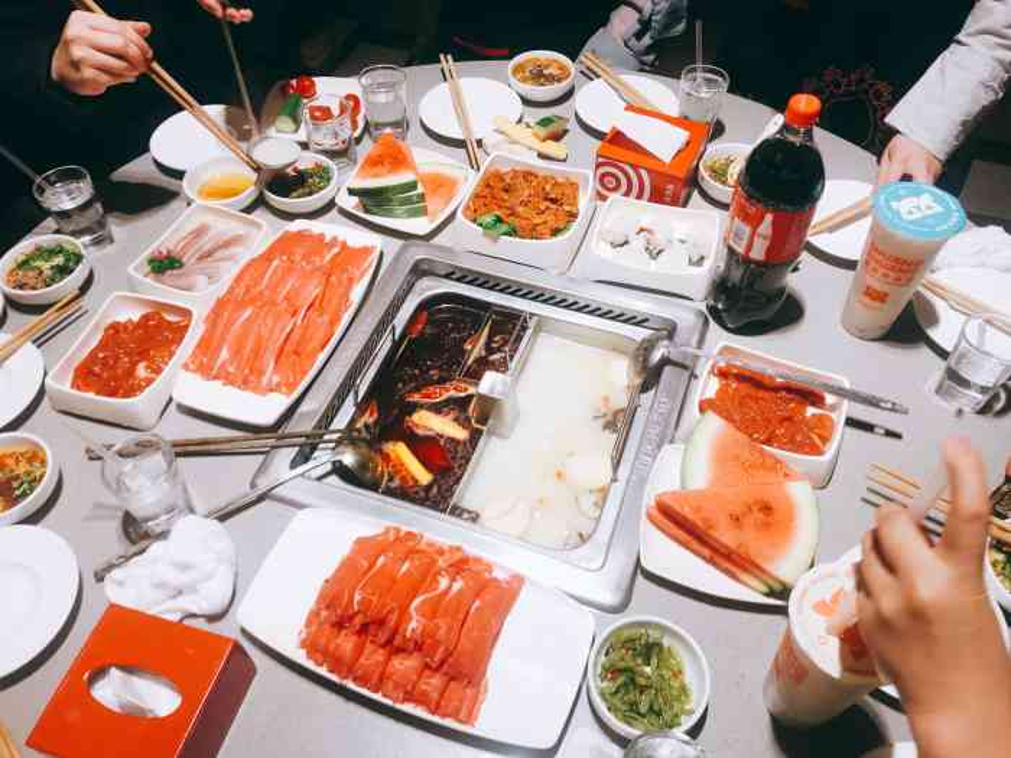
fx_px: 818
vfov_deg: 49.7
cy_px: 379
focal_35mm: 28
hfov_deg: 63.4
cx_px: 506
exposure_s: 1/100
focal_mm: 3.99
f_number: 1.8
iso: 32
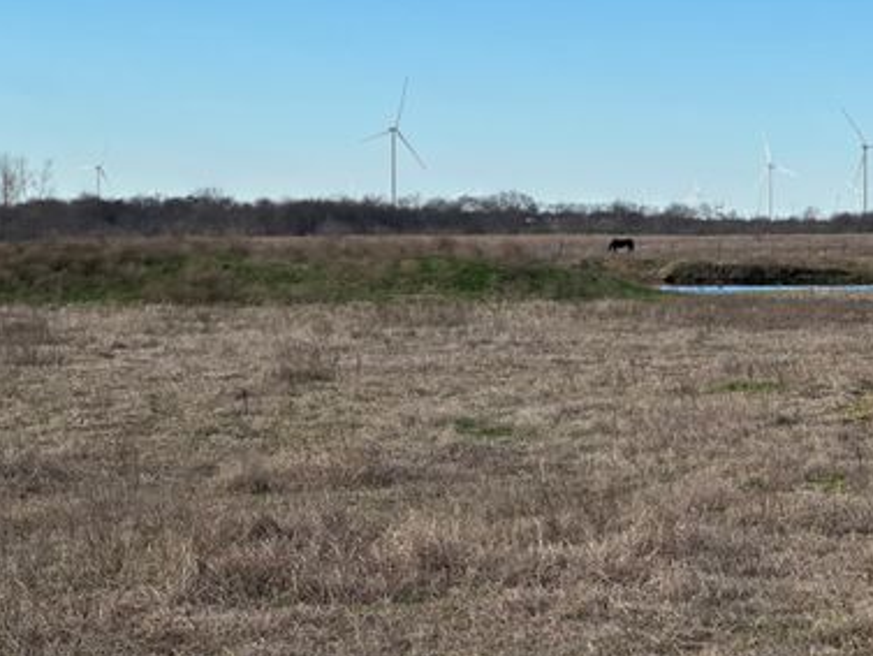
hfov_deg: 19.3
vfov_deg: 14.5
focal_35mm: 102
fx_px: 2573
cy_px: 270
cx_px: 461
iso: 32
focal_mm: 9
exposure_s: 1/641
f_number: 2.8
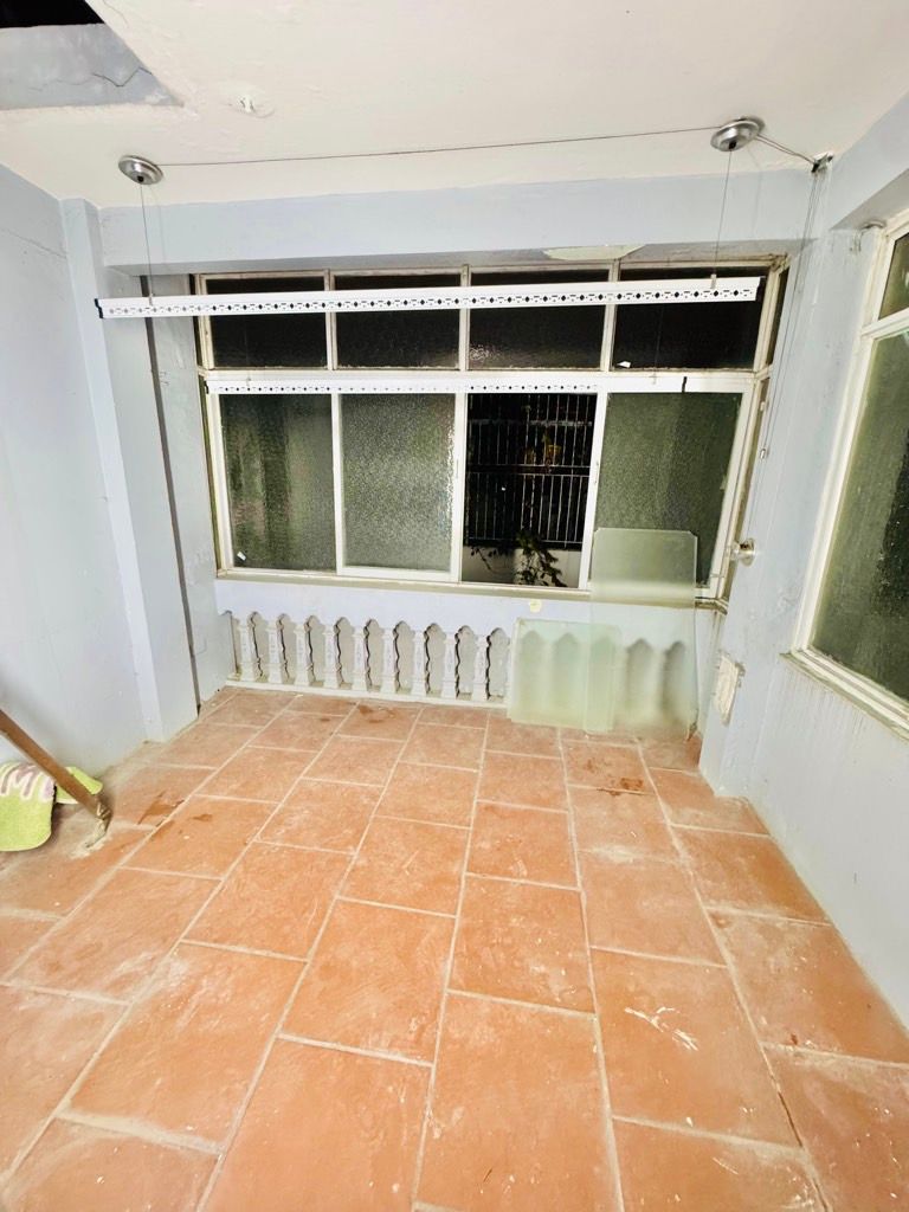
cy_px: 606
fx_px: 490
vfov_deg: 102.1
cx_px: 454
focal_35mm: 14
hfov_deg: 85.7
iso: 320
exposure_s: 1/50
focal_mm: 2.22
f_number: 2.2
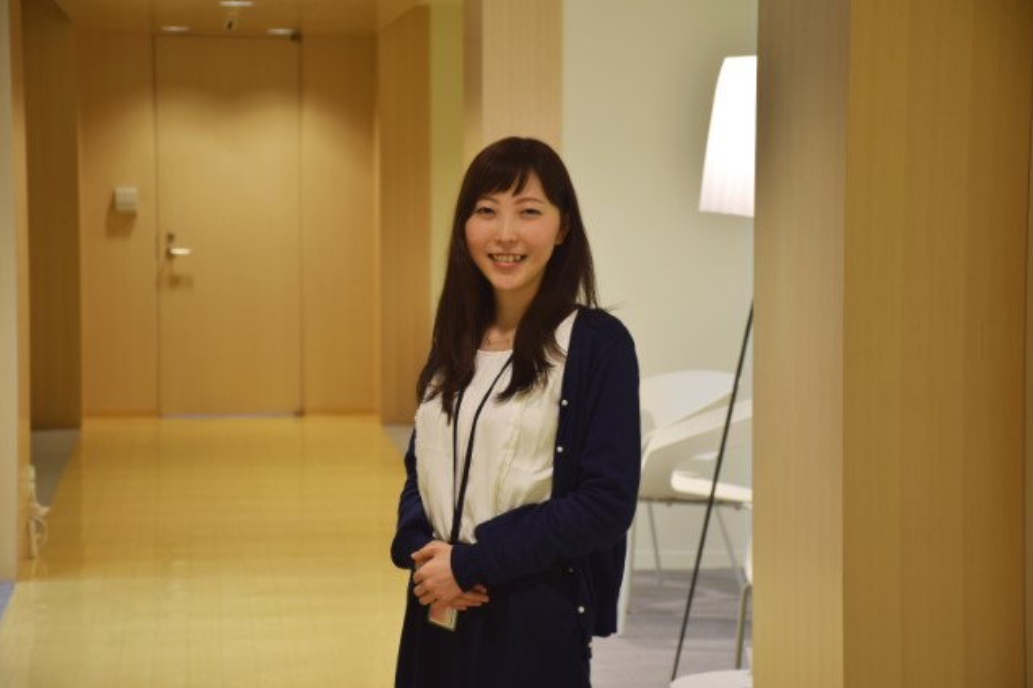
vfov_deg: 12.9
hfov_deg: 19.3
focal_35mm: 106
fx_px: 3041
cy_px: 343
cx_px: 519
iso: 100
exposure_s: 1/13
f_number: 5
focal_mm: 70
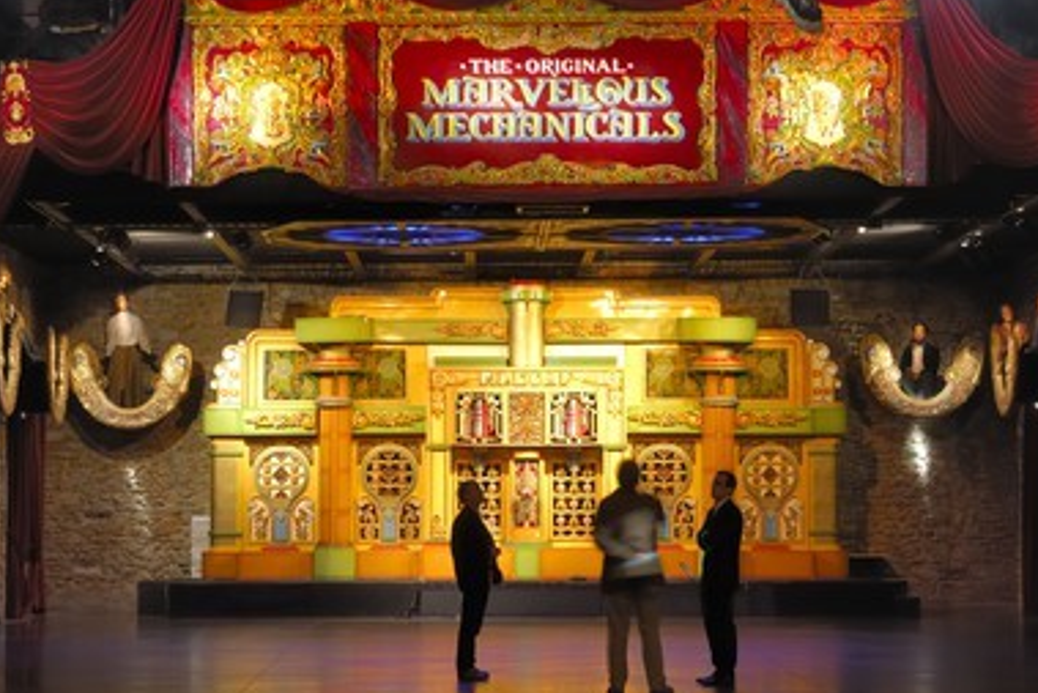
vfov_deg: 14.7
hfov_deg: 21.9
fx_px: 2682
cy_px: 351
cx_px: 504
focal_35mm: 93
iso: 100
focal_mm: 56
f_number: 6.3
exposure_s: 3
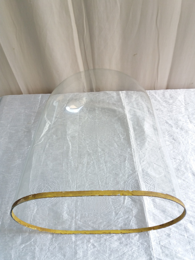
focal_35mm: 28
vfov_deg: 63.4
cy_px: 130
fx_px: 210
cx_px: 98
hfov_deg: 49.7
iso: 100
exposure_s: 1/50
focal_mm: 3.7
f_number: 1.9
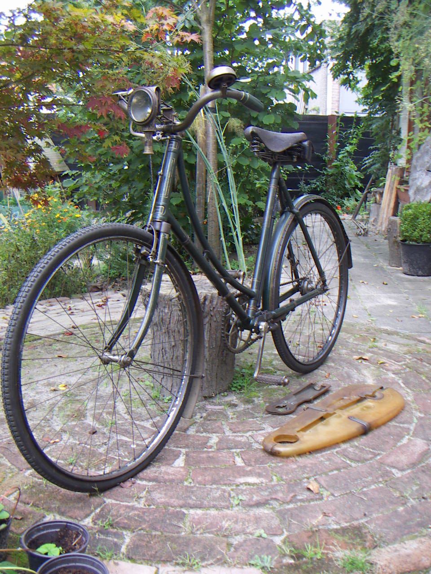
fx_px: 598
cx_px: 216
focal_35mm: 36
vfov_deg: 51.4
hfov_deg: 39.7
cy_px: 287
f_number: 2.8
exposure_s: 1/60
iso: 50
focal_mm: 4.7
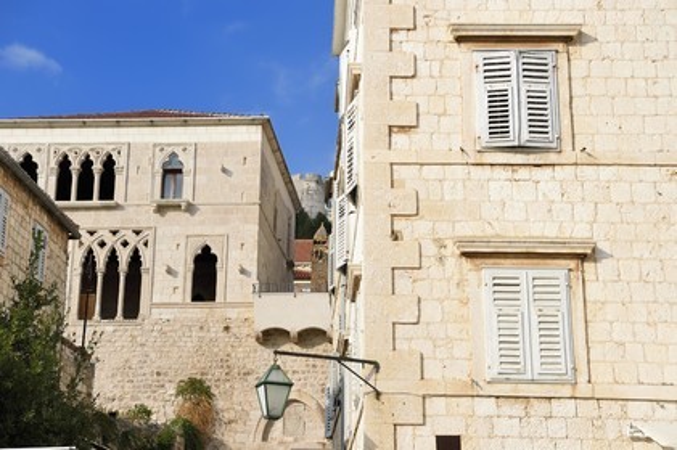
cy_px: 225
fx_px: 1165
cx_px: 338
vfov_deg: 21.9
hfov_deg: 32.4
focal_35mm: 62
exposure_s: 1/400
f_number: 10
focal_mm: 62
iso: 200
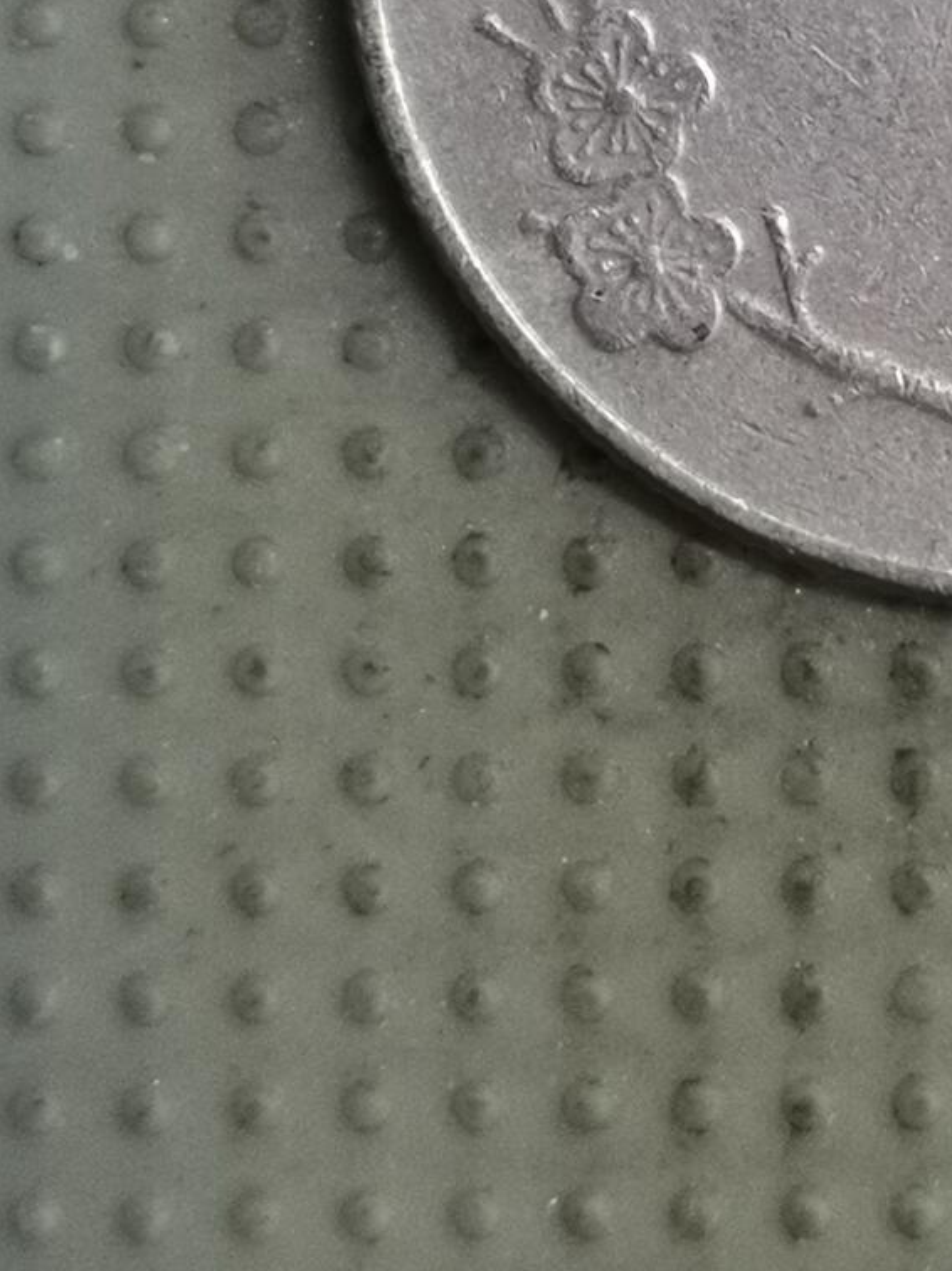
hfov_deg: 11.8
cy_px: -29
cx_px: 972
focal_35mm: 124
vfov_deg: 15.6
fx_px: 4548
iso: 320
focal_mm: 4.75
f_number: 1.8
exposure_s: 1/30
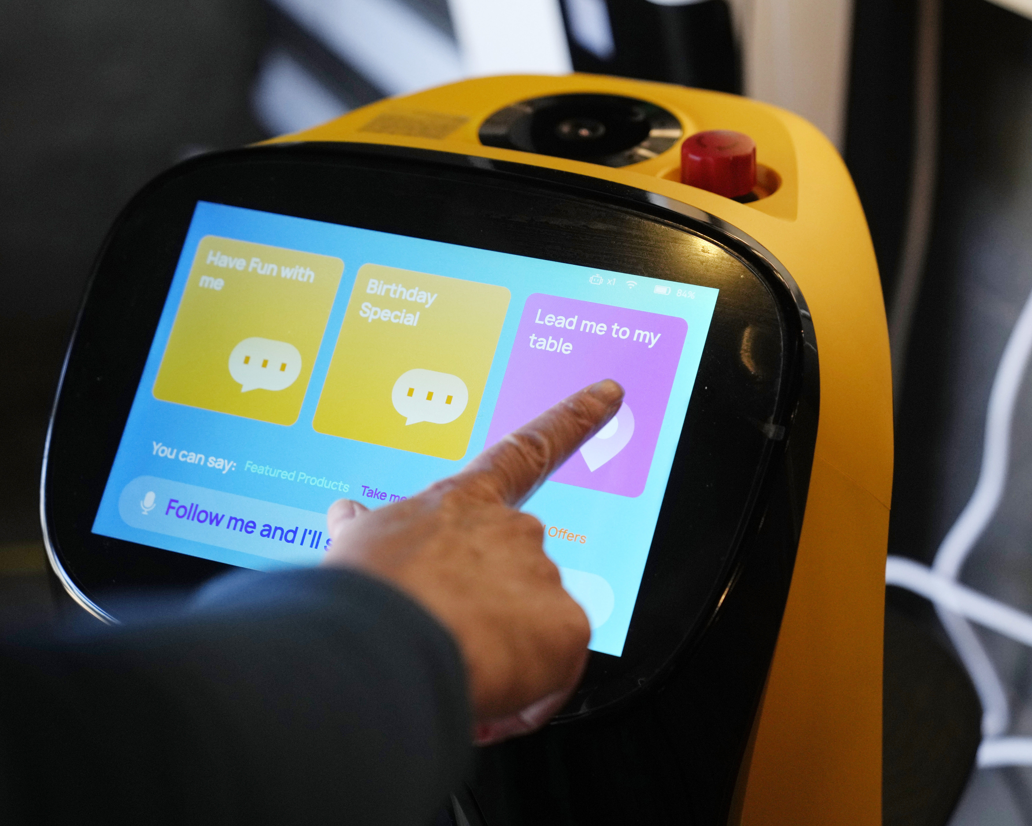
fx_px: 2260
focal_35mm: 74
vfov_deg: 20.7
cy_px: 420
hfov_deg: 25.7
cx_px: 559
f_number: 3.2
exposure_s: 1/640
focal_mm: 55
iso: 1600
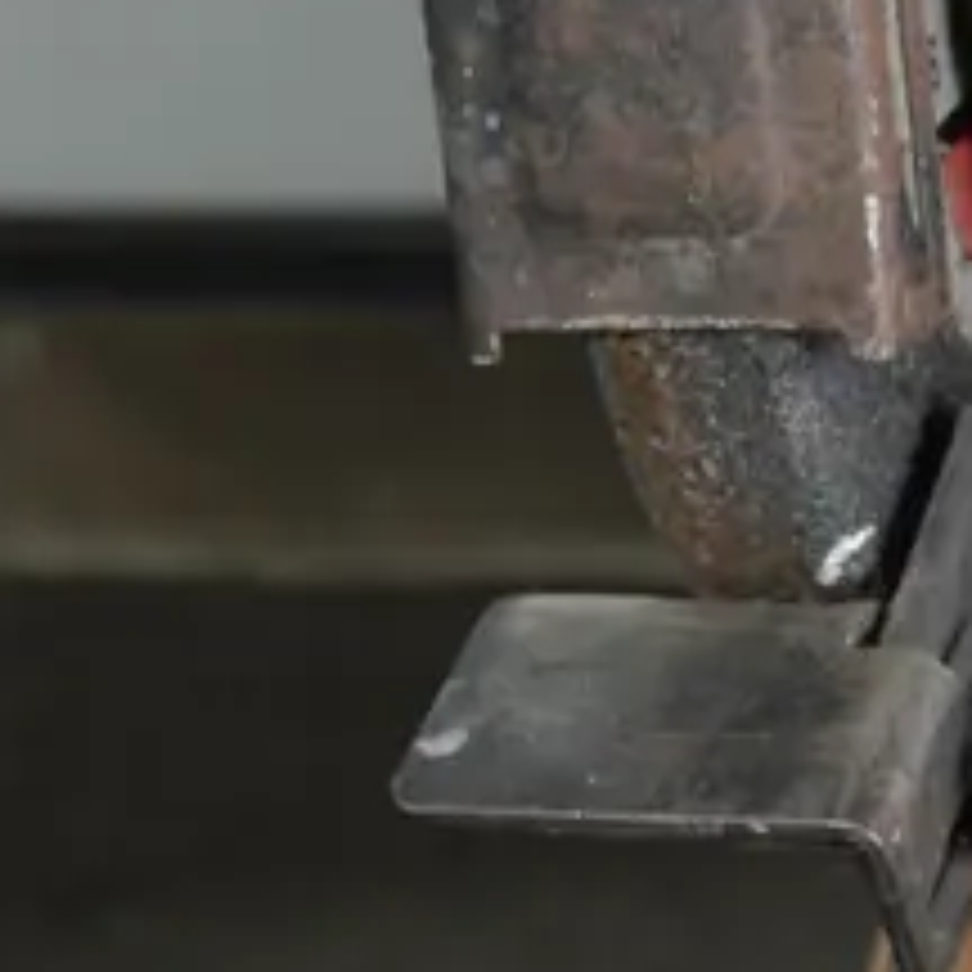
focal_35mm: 168
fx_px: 5337
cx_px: 2142
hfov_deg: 9.5
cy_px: 299
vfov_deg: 10.4
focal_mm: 20
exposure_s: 1/80
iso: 200
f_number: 4.5
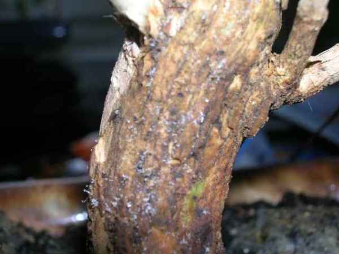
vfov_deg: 31.5
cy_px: 127
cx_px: 170
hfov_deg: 41.2
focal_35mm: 46
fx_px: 450
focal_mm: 7.7
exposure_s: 1/60.1
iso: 50
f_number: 5.4
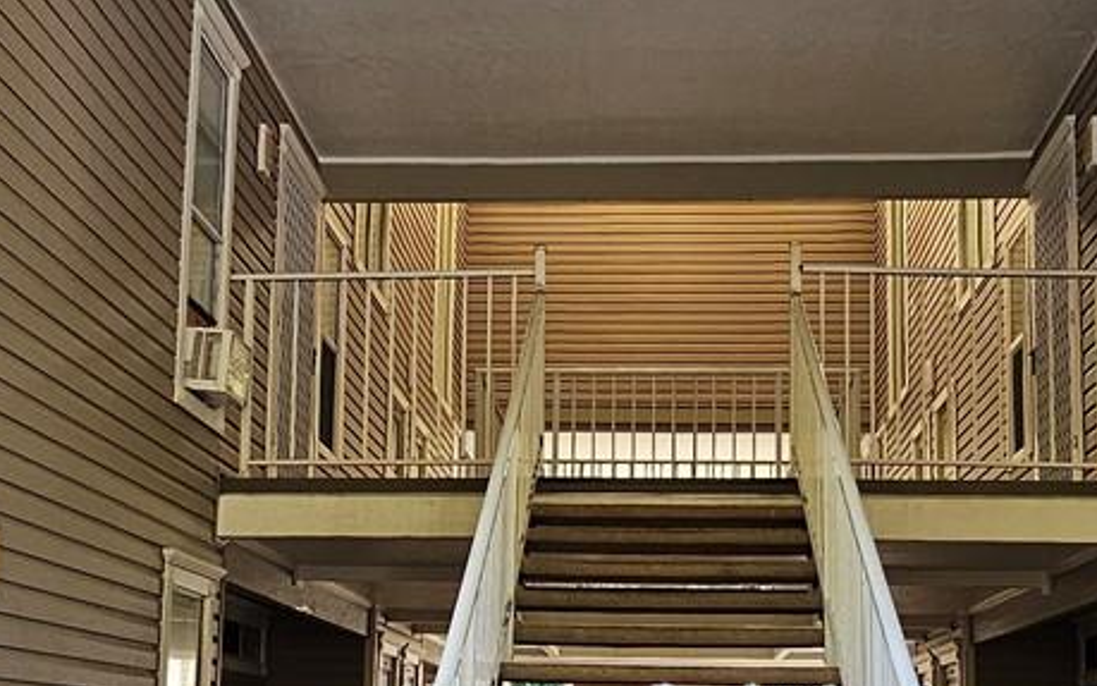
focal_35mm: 48
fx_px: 1435
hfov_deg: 41.8
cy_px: 547
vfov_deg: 26.4
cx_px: 583
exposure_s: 1/207
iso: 80
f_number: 2.2
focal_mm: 2.2
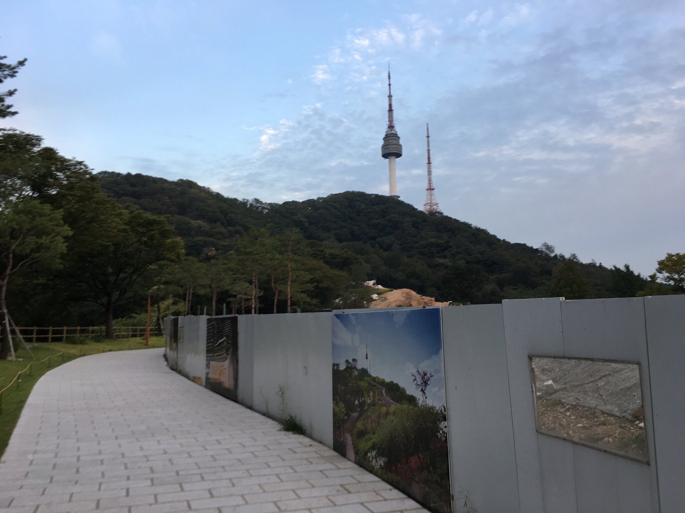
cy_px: 256
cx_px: 342
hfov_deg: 61.7
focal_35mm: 29
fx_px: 574
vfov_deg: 48.2
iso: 32
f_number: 2.2
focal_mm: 4.15
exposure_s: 1/60
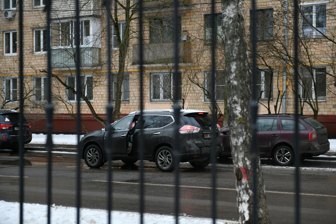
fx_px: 616
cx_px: 168
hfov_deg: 30.5
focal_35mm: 66
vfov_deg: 20.6
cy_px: 112
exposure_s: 1/125
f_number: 2.8
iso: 125
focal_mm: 66
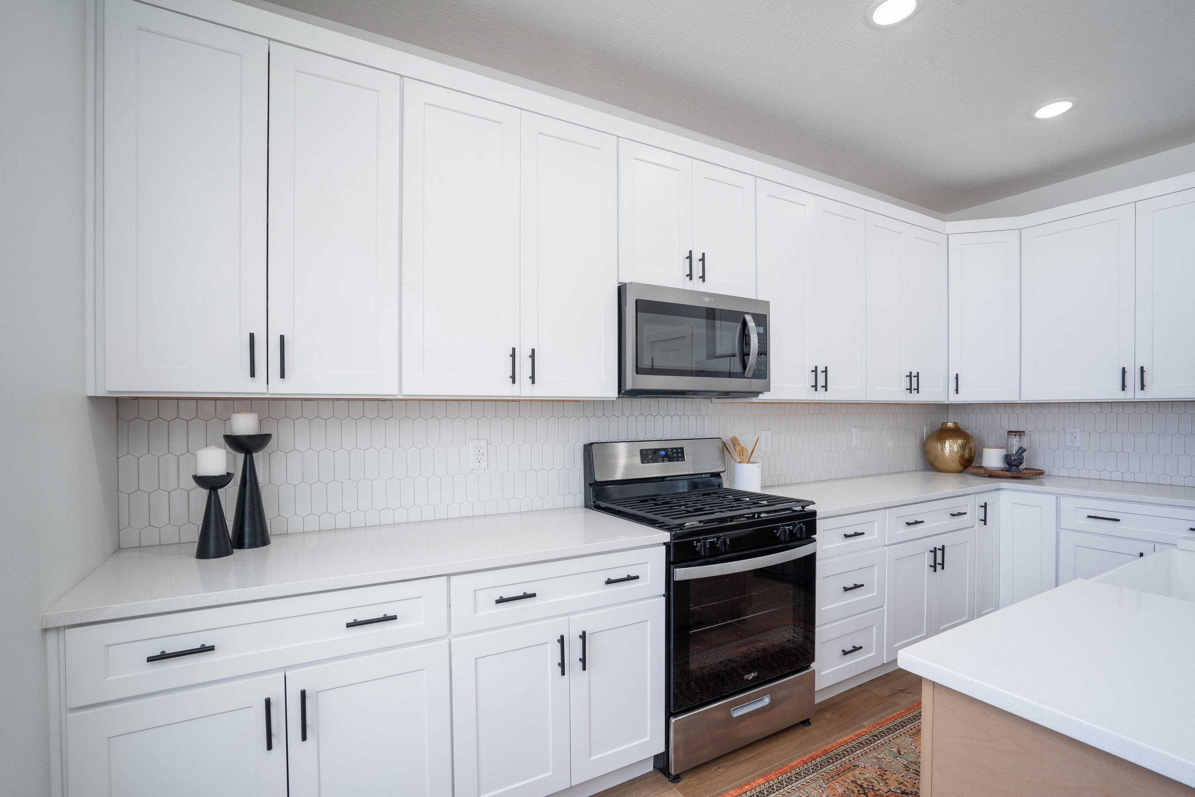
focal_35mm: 16
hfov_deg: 96.7
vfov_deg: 73.7
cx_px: 598
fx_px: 531
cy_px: 398
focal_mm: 16
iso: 400
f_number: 9
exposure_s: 1/125
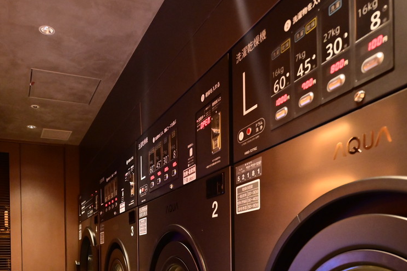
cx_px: 159
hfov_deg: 55.3
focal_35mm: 34
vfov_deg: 35.5
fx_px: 384
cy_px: 265
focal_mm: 14
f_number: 3.5
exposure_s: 1/30
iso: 1250
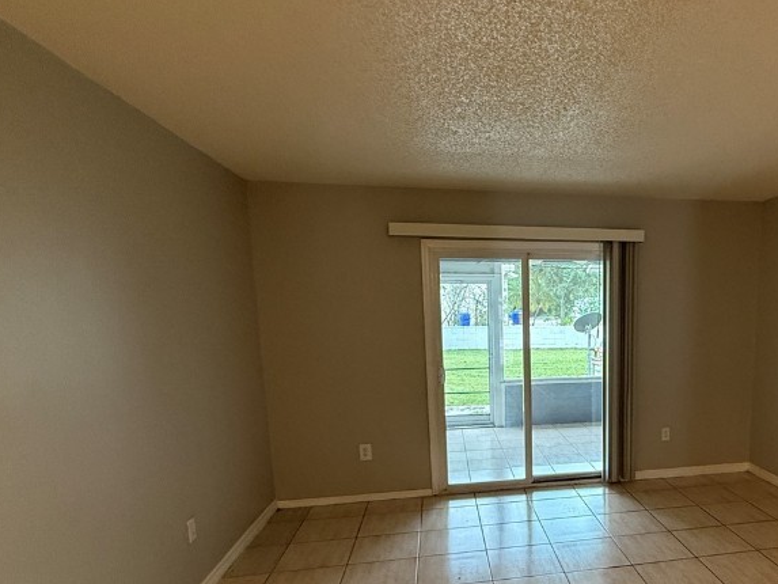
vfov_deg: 53.8
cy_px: 388
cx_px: 569
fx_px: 562
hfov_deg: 65.8
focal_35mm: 25
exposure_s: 1/120
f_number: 2.2
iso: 250
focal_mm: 2.22
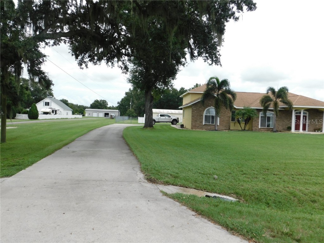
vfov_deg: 54.9
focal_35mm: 25
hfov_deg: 69.4
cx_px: 162
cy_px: 122
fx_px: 234
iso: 125
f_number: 3.1
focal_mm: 4.5
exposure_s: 1/1000
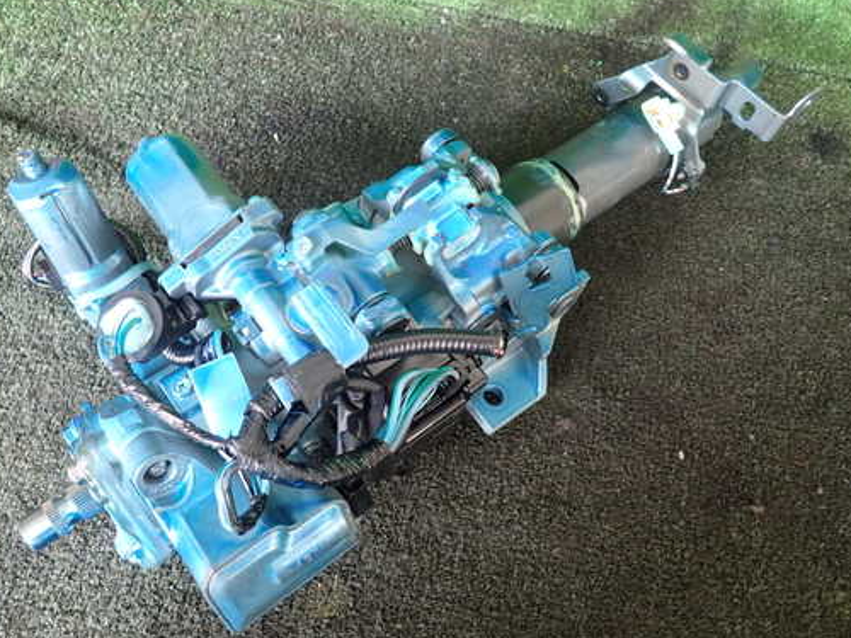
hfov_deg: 59.8
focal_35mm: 30
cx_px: 380
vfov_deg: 46.8
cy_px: 306
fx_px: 738
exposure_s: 1/60
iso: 200
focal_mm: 4.5
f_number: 2
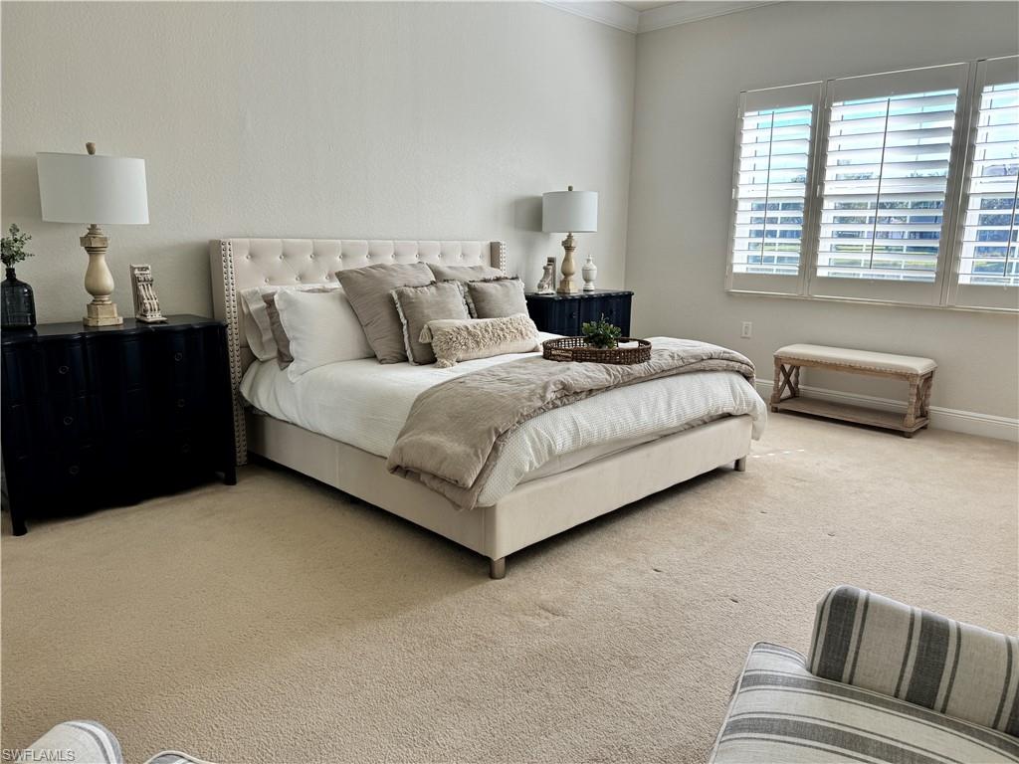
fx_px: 706
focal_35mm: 24
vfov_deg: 56.8
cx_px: 510
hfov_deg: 71.6
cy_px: 382
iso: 80
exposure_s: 1/162
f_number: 1.78
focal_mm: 6.86
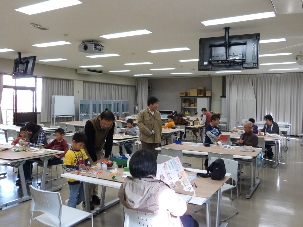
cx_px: 152
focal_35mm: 32
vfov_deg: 44.2
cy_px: 114
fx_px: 280
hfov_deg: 56.8
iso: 320
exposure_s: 1/60
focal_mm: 5.6
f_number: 3
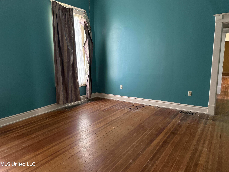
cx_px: 114
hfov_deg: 71.6
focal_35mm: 24
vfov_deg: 56.8
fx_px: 159
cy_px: 86
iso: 1000
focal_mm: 6.76
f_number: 1.78
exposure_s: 1/40
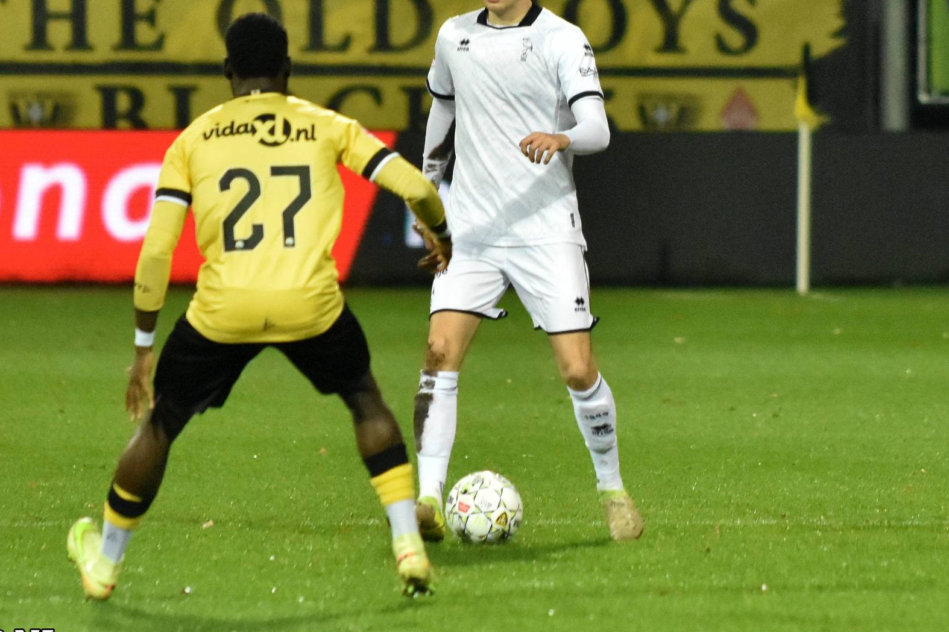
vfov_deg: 3.8
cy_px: 273
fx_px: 9646
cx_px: 374
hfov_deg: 5.6
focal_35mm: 366
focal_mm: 200
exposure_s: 1/640
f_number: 2.8
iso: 2500
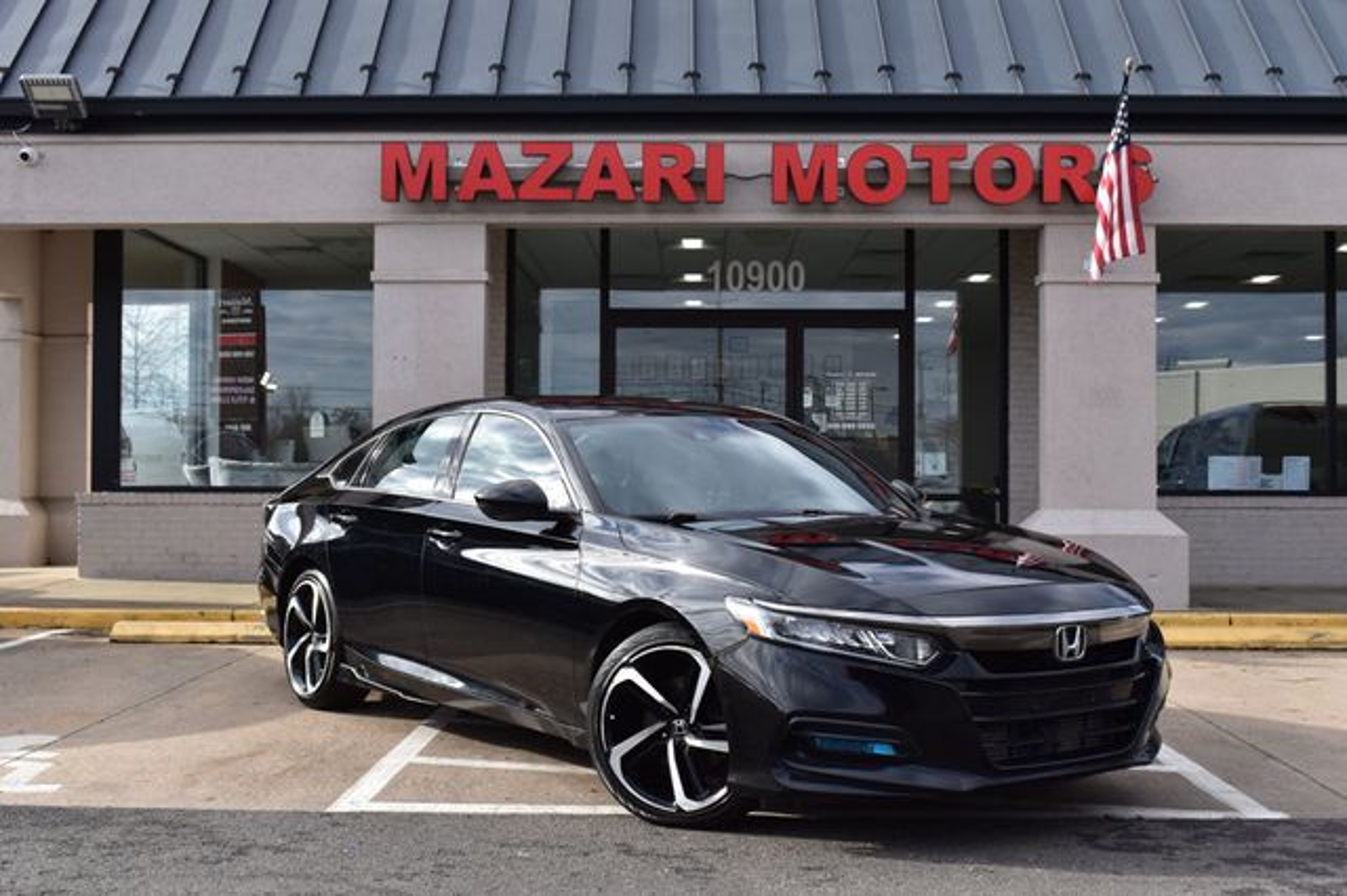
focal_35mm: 44
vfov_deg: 30.8
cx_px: 674
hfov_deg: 45.0
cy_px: 448
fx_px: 1627
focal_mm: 29
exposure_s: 1/320
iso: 400
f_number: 10
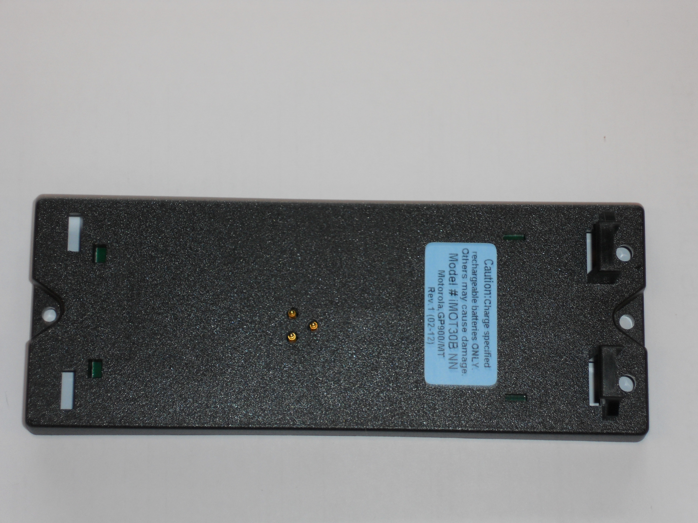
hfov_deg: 21.3
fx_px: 1855
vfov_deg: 16.1
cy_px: 262
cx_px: 349
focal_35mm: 92
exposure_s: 1/60
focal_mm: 16.5
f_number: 5.4
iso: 80
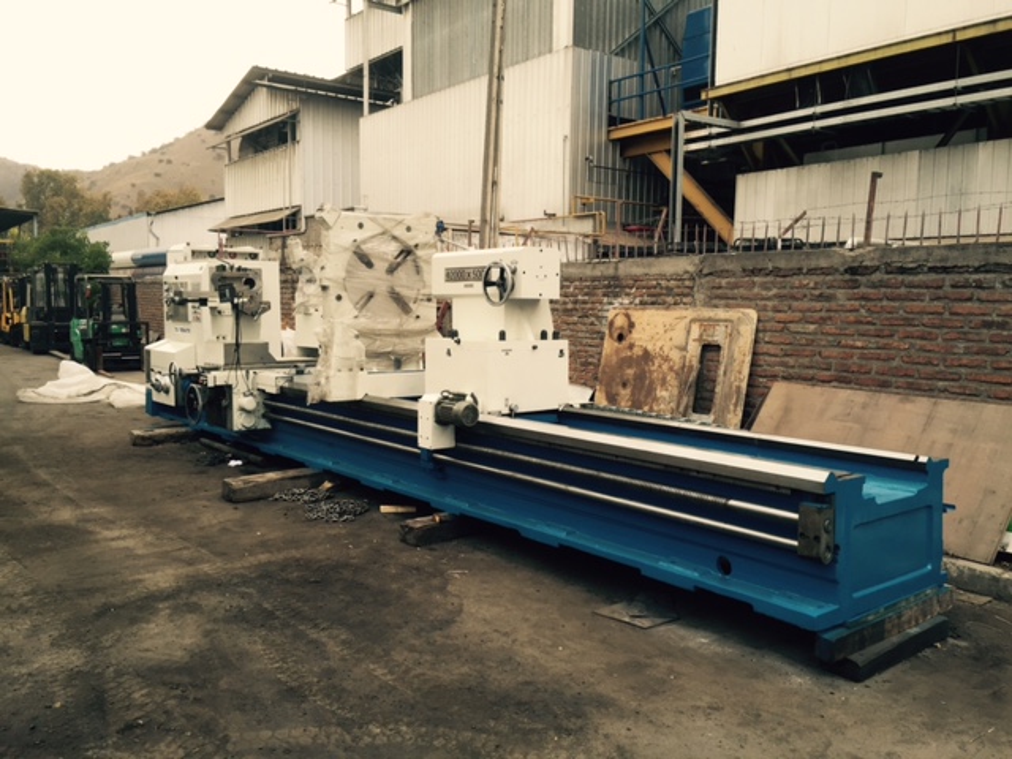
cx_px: 506
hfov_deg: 61.7
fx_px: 848
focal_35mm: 29
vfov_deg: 48.2
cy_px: 380
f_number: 2.2
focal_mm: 4.15
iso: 40
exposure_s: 1/120
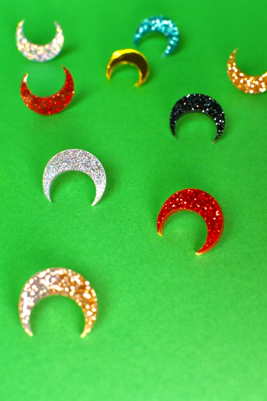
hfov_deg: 26.0
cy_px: 200
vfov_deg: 38.2
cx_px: 134
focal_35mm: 52
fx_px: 578
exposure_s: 1/200
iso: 800
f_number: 7.1
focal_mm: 35
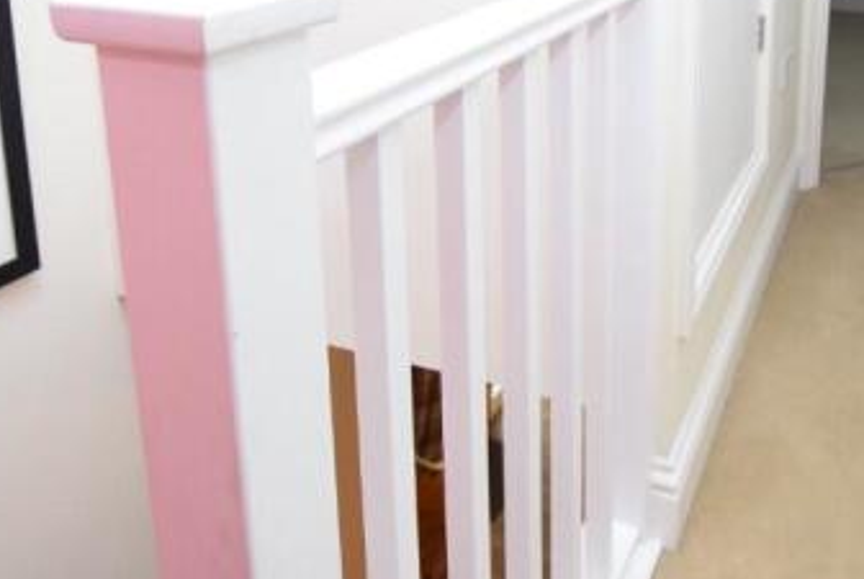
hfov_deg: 53.5
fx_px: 841
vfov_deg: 35.1
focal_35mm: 35
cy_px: 30
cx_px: 561
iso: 640
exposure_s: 1/60
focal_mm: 12
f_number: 4
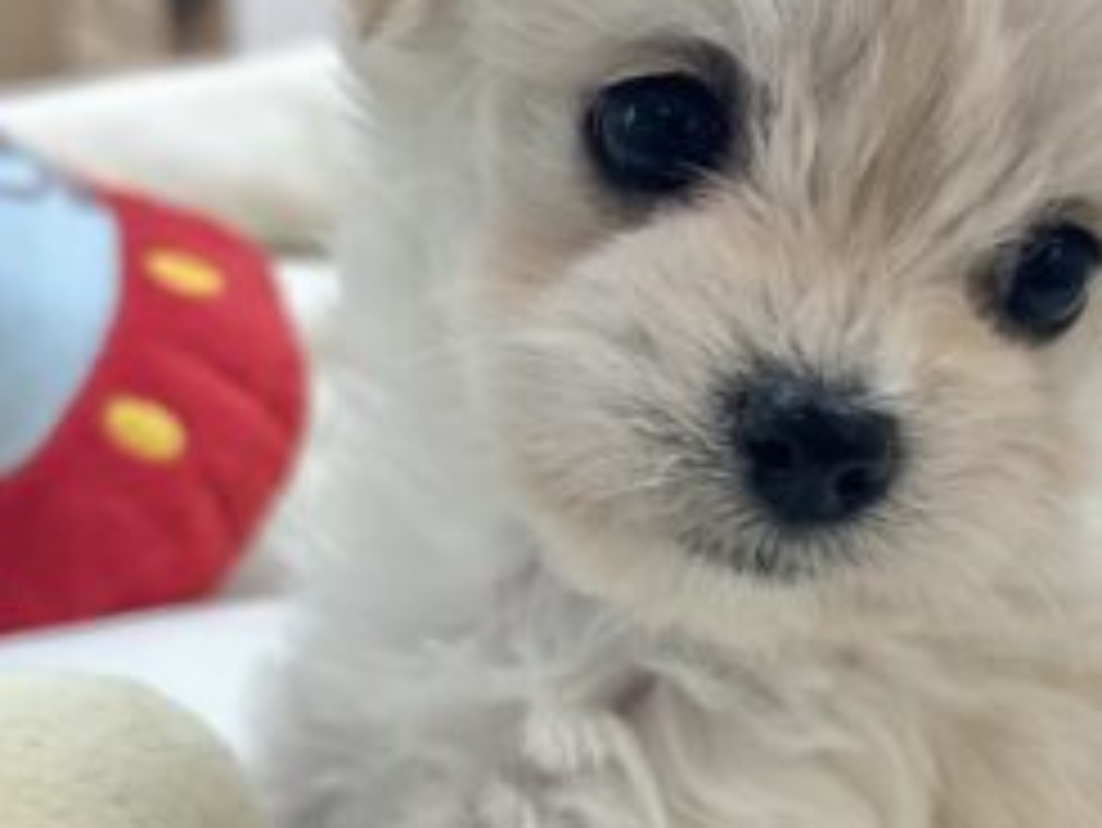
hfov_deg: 28.5
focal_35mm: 68
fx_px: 2166
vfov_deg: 21.5
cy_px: 567
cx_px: 670
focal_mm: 5.96
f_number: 1.6
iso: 50
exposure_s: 1/100
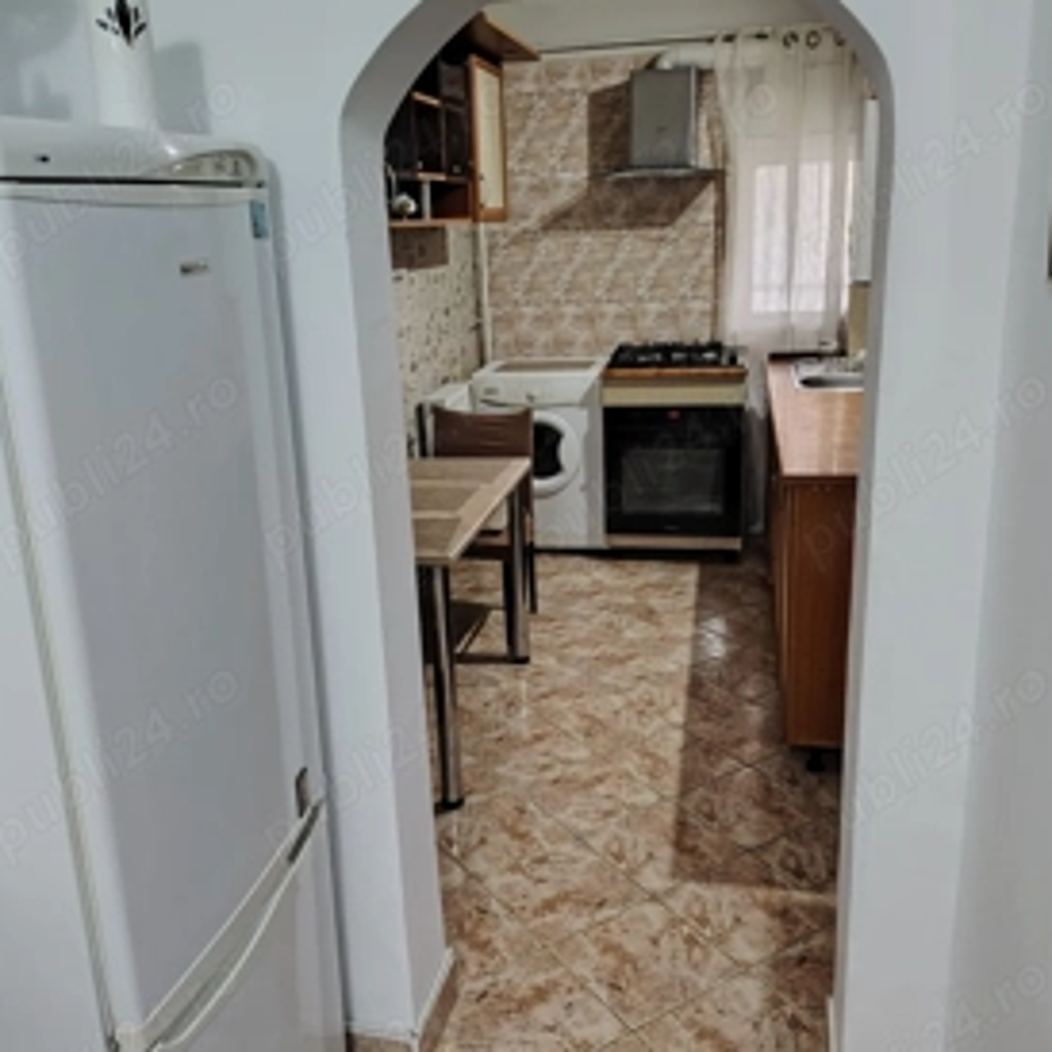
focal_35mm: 31
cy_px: 530
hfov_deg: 52.5
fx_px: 1066
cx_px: 518
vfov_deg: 52.5
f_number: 1.75
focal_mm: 5.25
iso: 1281
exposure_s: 1/25
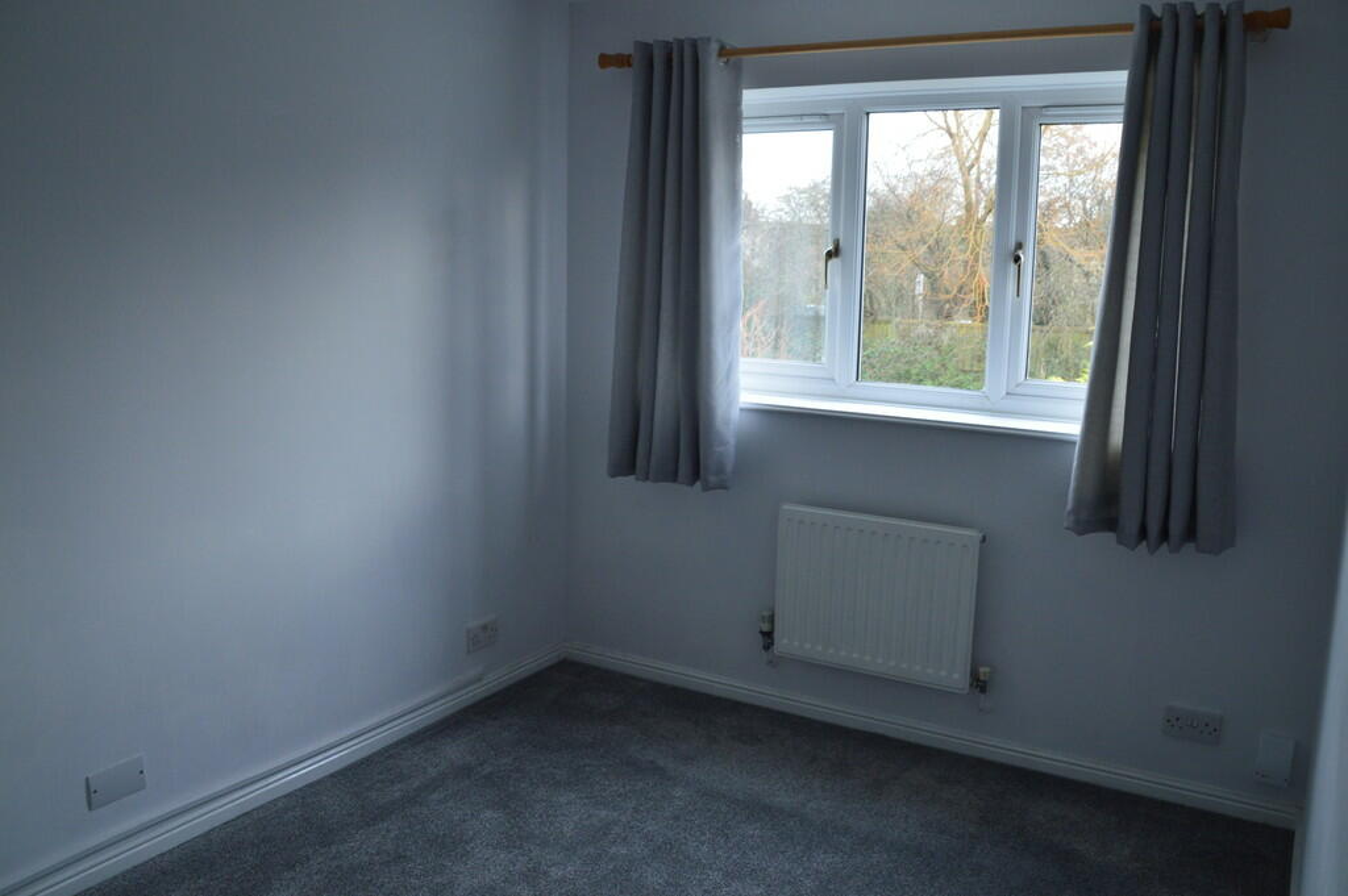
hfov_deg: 62.0
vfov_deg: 43.5
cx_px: 674
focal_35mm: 30
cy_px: 448
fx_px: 1122
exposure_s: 1/25
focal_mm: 20
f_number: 7.1
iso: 400
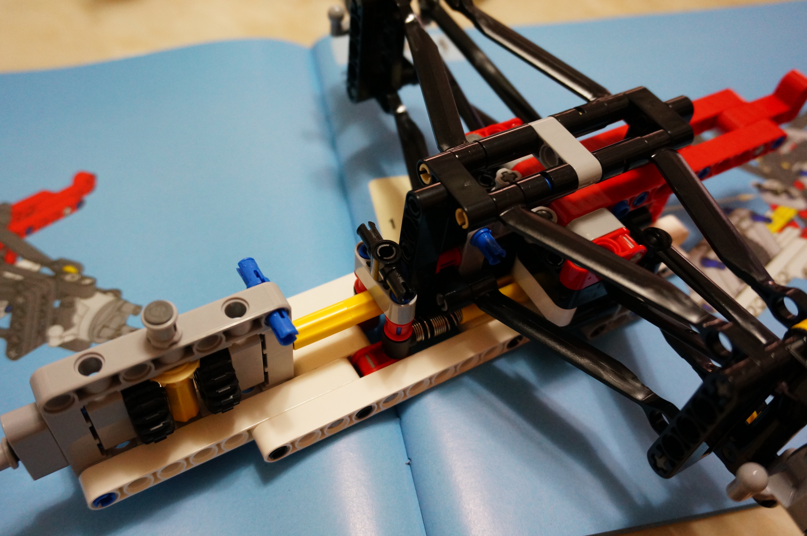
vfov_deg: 39.9
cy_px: 268
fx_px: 739
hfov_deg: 57.3
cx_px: 404
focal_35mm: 33
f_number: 4.5
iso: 1600
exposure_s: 1/40
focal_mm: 22
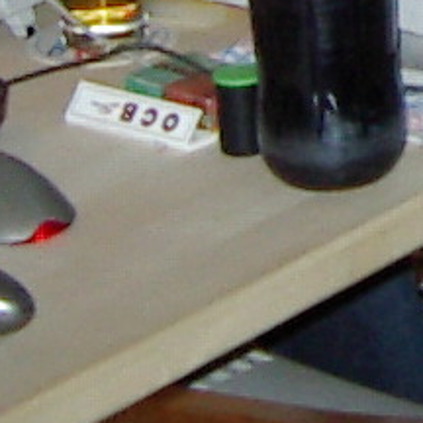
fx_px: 3442
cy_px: -703
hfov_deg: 6.6
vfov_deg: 6.6
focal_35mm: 249
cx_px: 1073
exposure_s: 1/60
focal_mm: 5.8
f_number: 2.6
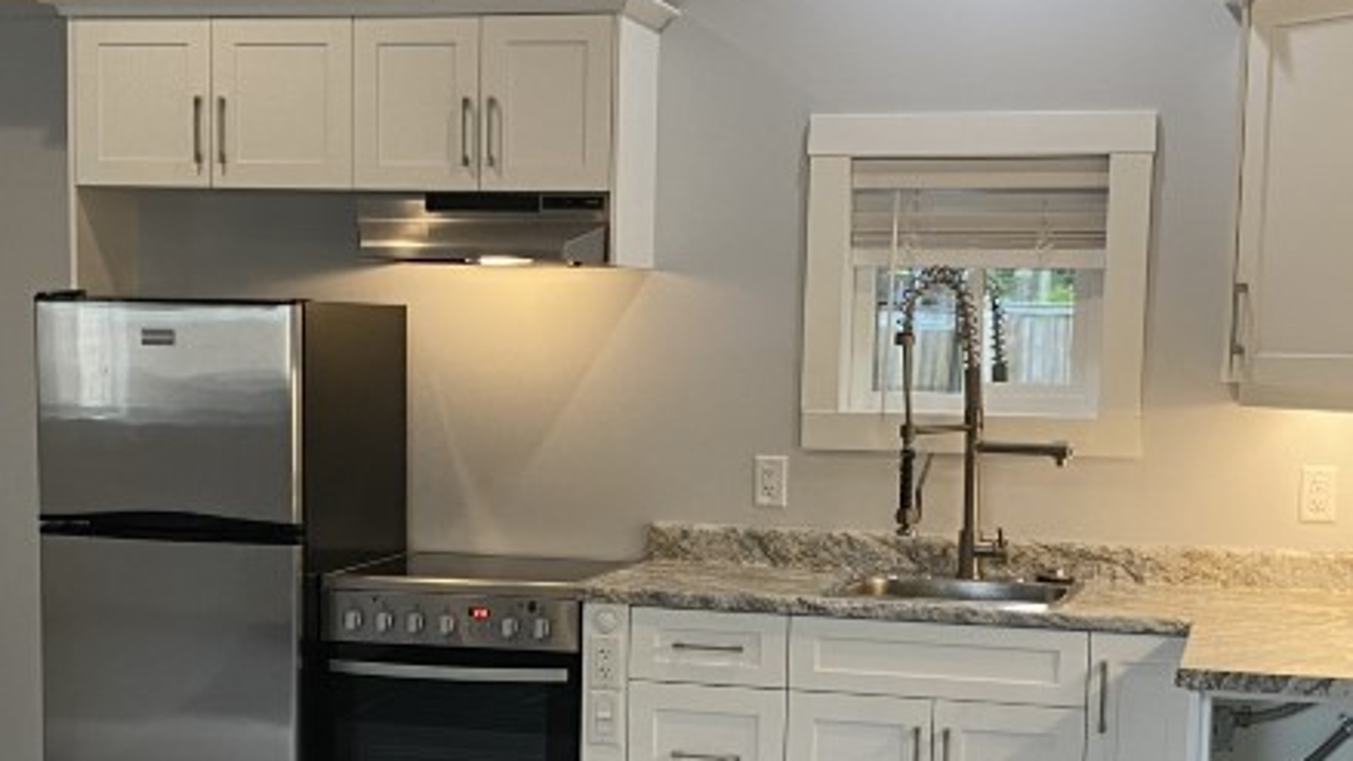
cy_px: 644
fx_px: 2368
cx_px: 592
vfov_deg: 18.0
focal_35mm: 66
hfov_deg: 31.9
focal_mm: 4.25
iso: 80
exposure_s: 1/60
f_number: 1.8
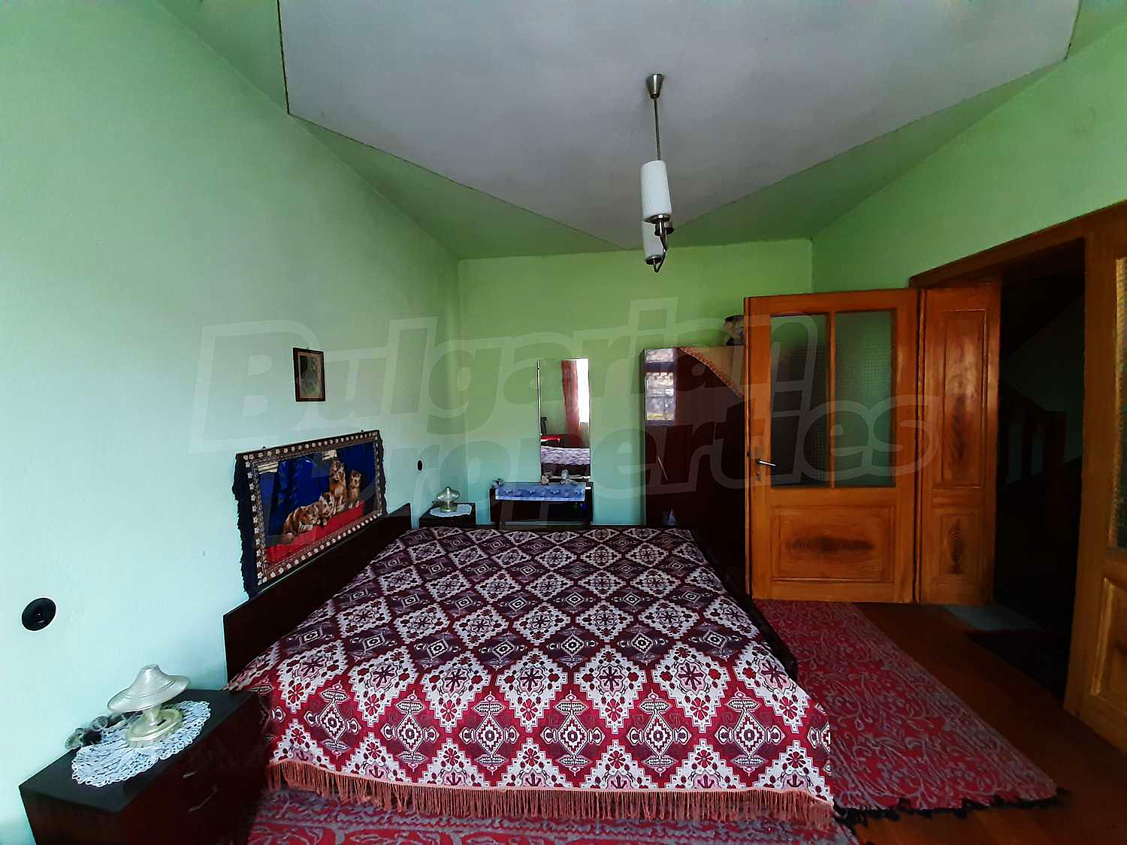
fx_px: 423
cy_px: 422
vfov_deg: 89.9
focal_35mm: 13
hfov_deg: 106.2
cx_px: 564
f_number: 2.2
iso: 200
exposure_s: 1/25
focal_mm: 1.42
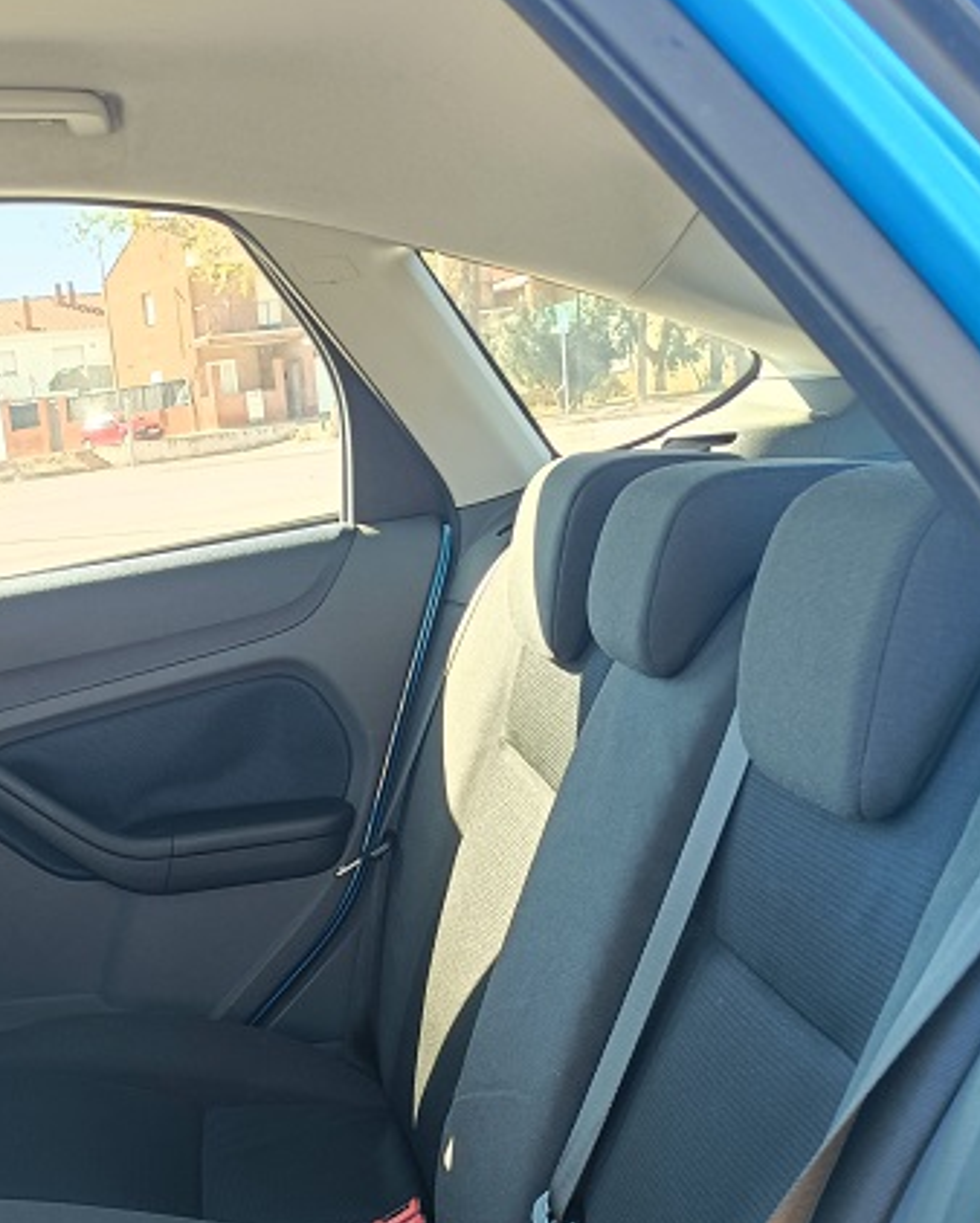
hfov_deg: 28.6
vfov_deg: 33.6
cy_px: 1153
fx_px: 1884
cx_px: 225
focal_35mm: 52
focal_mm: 4.7
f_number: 1.7
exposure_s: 1/50
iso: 160
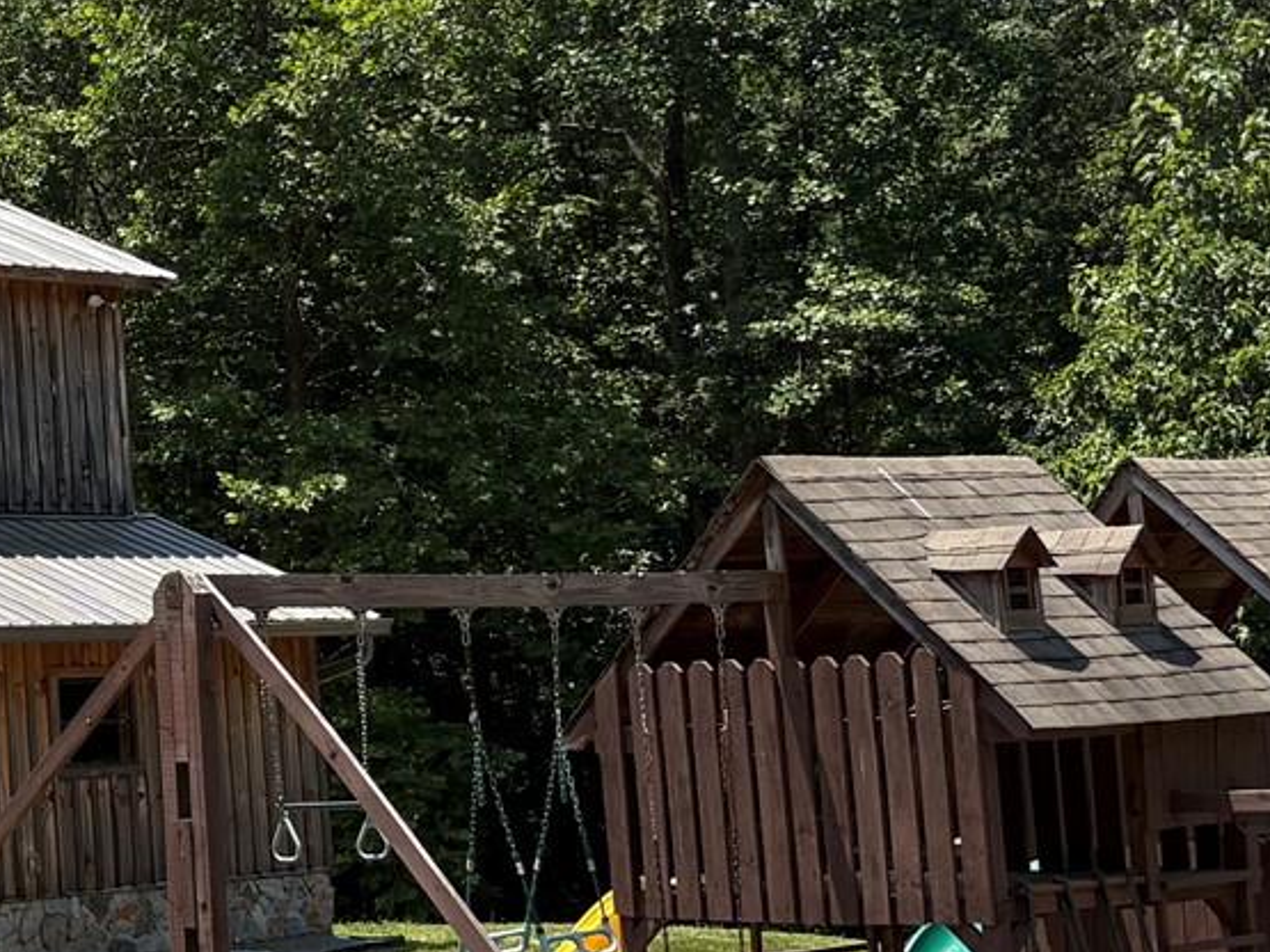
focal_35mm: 96
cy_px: 314
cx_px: -174
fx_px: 3521
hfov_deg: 19.5
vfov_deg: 15.4
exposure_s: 1/2865
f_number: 1.6
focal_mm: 5.96
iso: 50
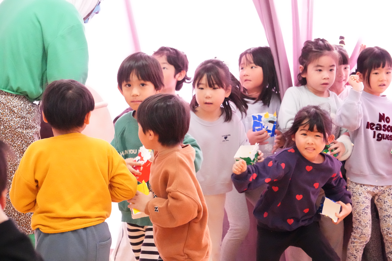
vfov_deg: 12.0
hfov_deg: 17.9
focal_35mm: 114
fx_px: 1241
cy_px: 130
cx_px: 196
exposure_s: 1/756
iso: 16000
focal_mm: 76
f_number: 6.3
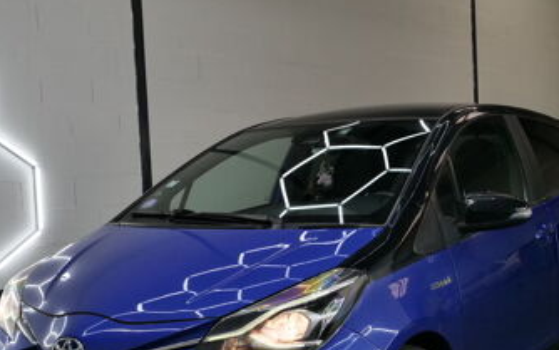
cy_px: 229
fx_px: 930
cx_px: 291
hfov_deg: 33.5
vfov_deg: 21.2
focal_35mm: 61
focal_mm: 20
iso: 500
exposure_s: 1/60
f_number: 5.6
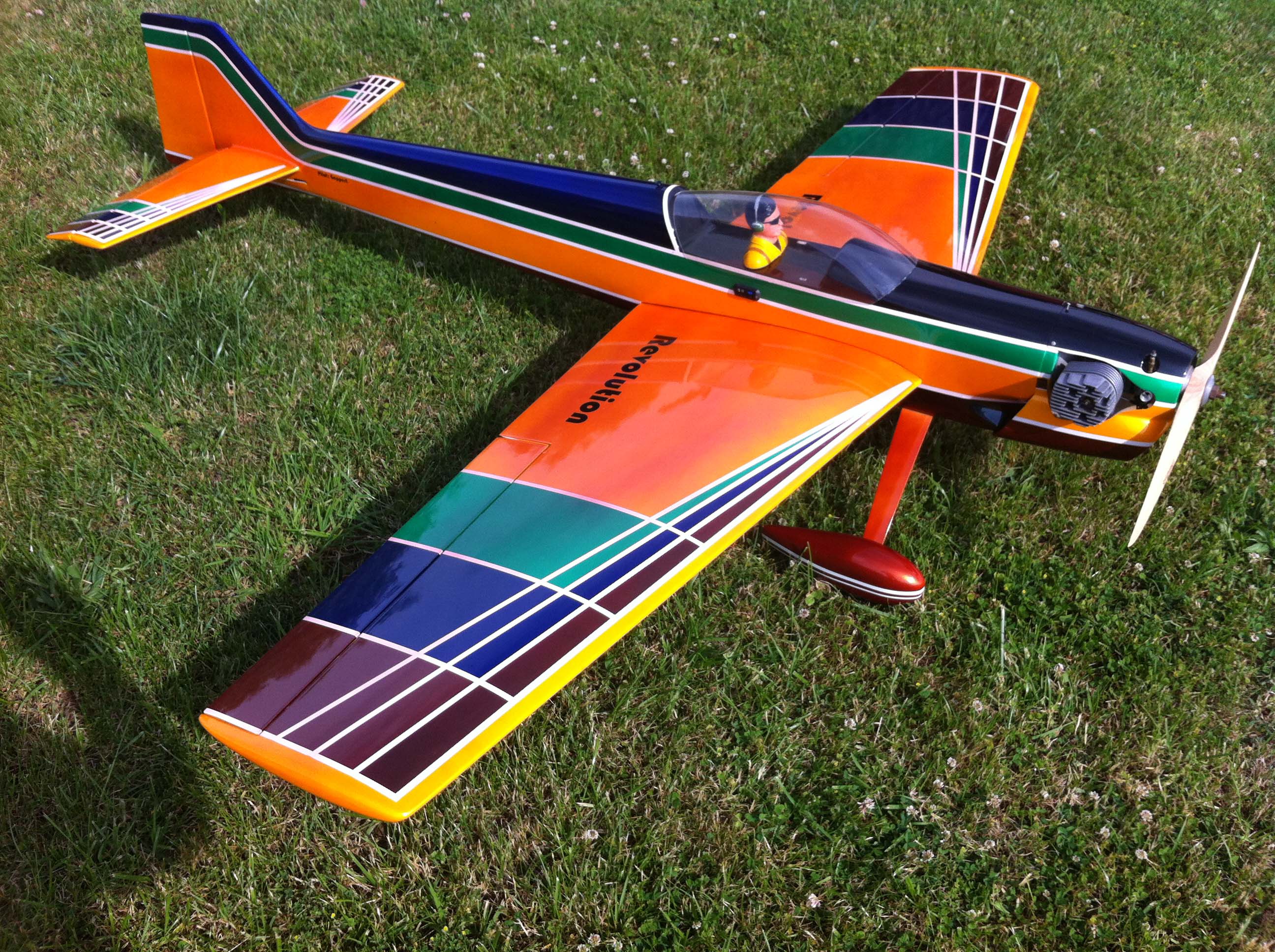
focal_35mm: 35
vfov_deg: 40.6
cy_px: 476
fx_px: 1287
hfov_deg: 52.7
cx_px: 638
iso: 80
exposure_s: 1/794
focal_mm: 3.85
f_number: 2.8
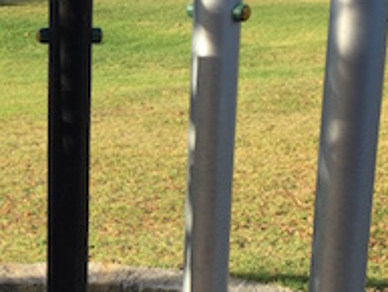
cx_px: -48
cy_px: 175
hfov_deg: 20.6
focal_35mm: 90
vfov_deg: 16.4
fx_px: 1009
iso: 32
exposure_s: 1/898
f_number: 2.2
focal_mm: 4.15
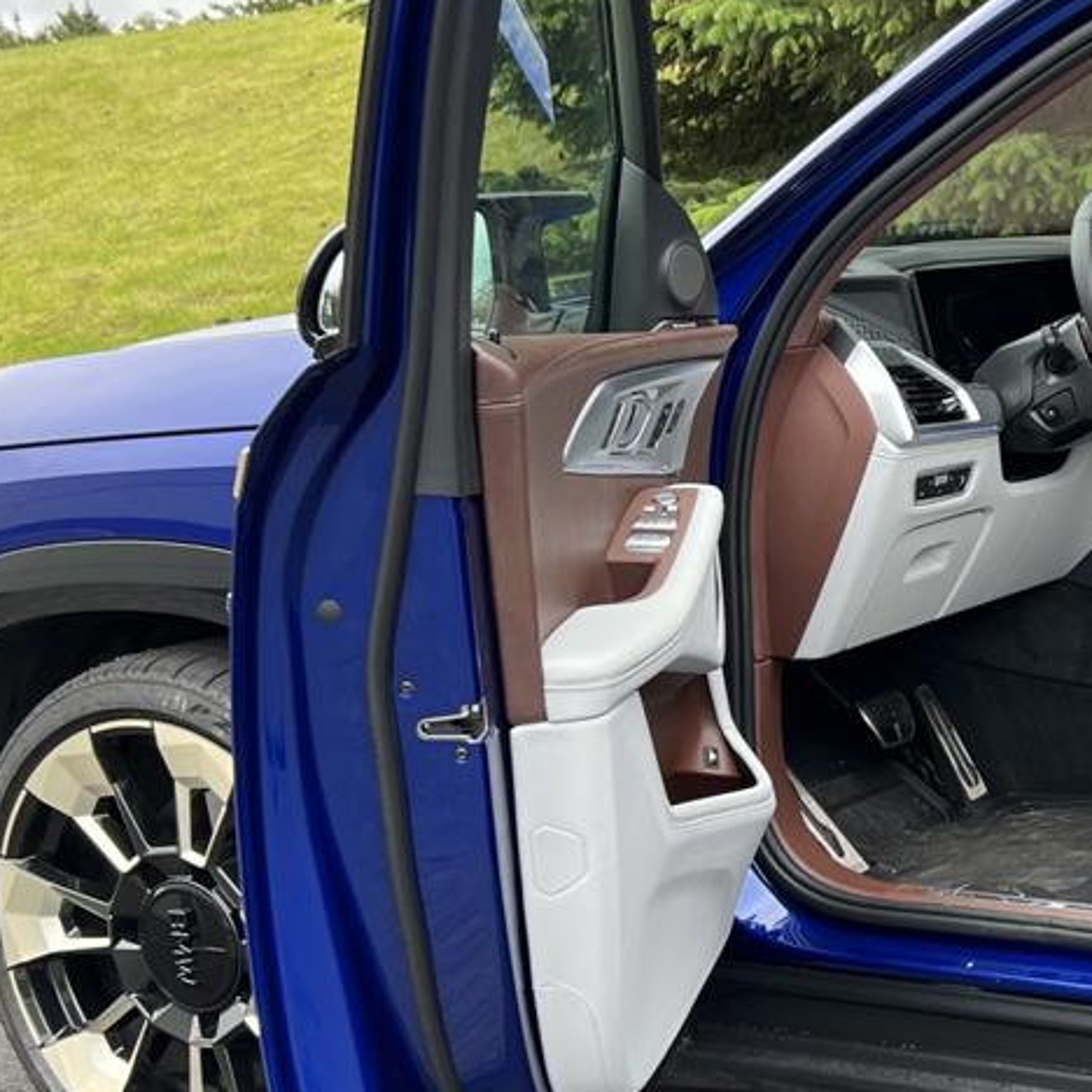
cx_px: 1245
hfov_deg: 23.8
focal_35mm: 67
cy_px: 611
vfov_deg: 25.7
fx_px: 2391
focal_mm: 5.7
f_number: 1.5
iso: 40
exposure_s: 1/281
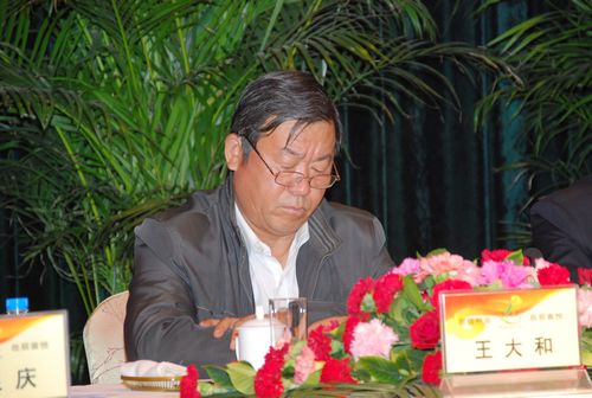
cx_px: 296
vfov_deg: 6.8
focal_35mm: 202
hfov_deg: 10.1
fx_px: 3338
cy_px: 199
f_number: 6
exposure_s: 1/60
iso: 560
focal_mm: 135
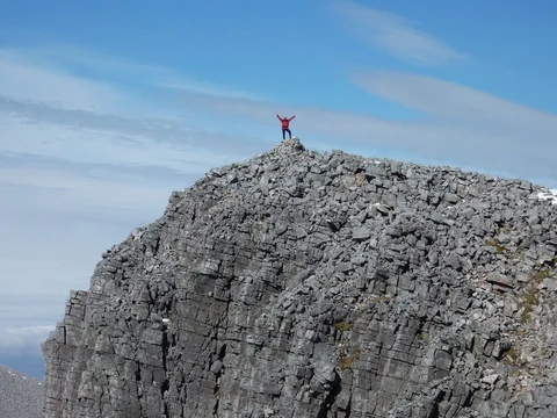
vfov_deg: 14.2
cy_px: 209
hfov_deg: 18.9
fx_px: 1673
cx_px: 278
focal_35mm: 104
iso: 80
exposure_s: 1/800
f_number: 5.6
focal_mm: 17
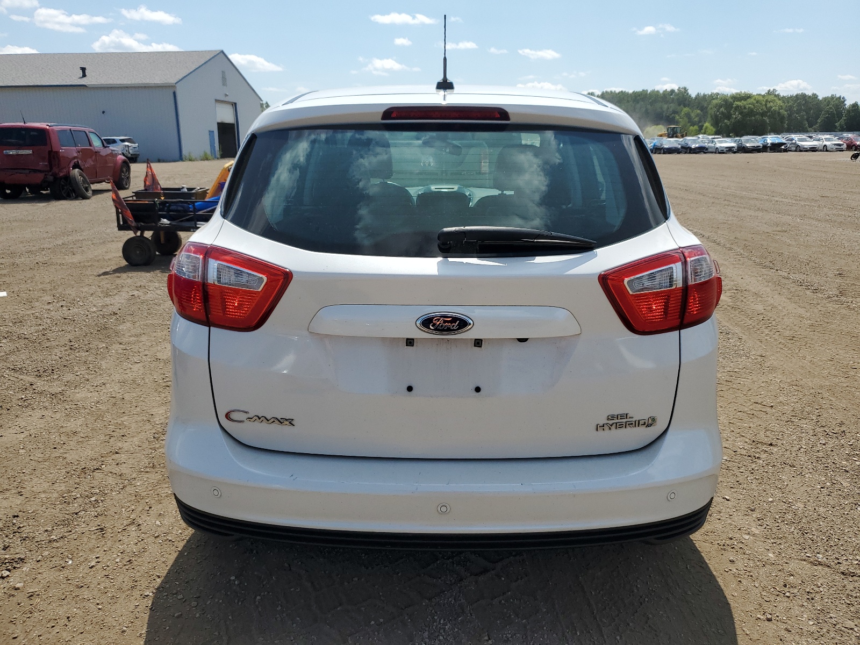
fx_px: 646
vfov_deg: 53.1
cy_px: 322
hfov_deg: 67.3
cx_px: 430
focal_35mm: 26
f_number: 1.5
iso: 50
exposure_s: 1/5000
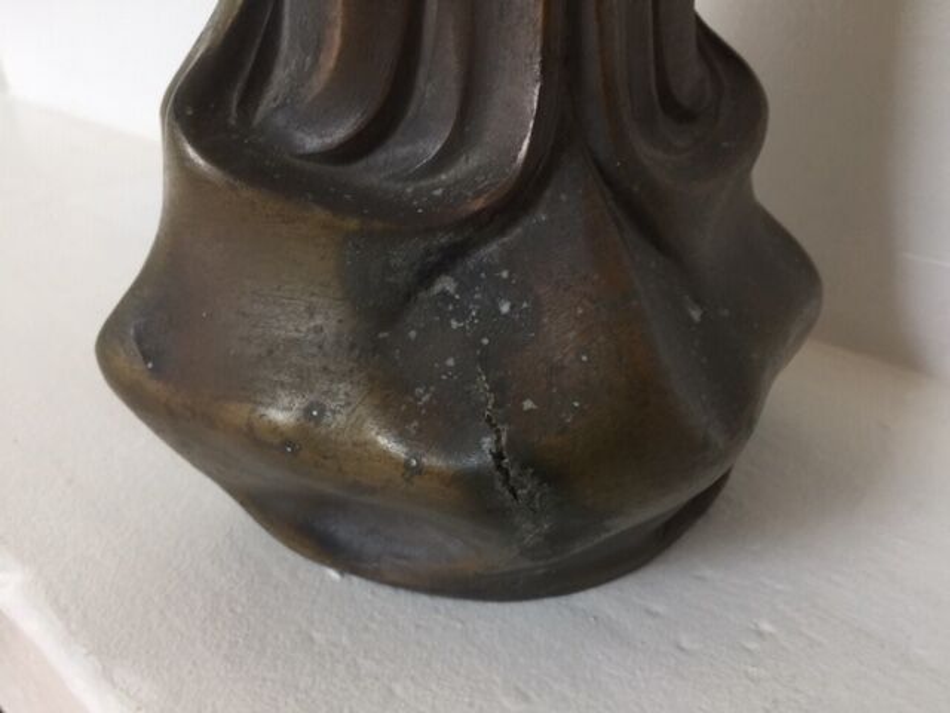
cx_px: 475
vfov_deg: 48.2
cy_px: 356
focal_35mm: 29
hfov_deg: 61.7
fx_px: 796
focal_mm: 4.15
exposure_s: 1/17
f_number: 2.2
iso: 64
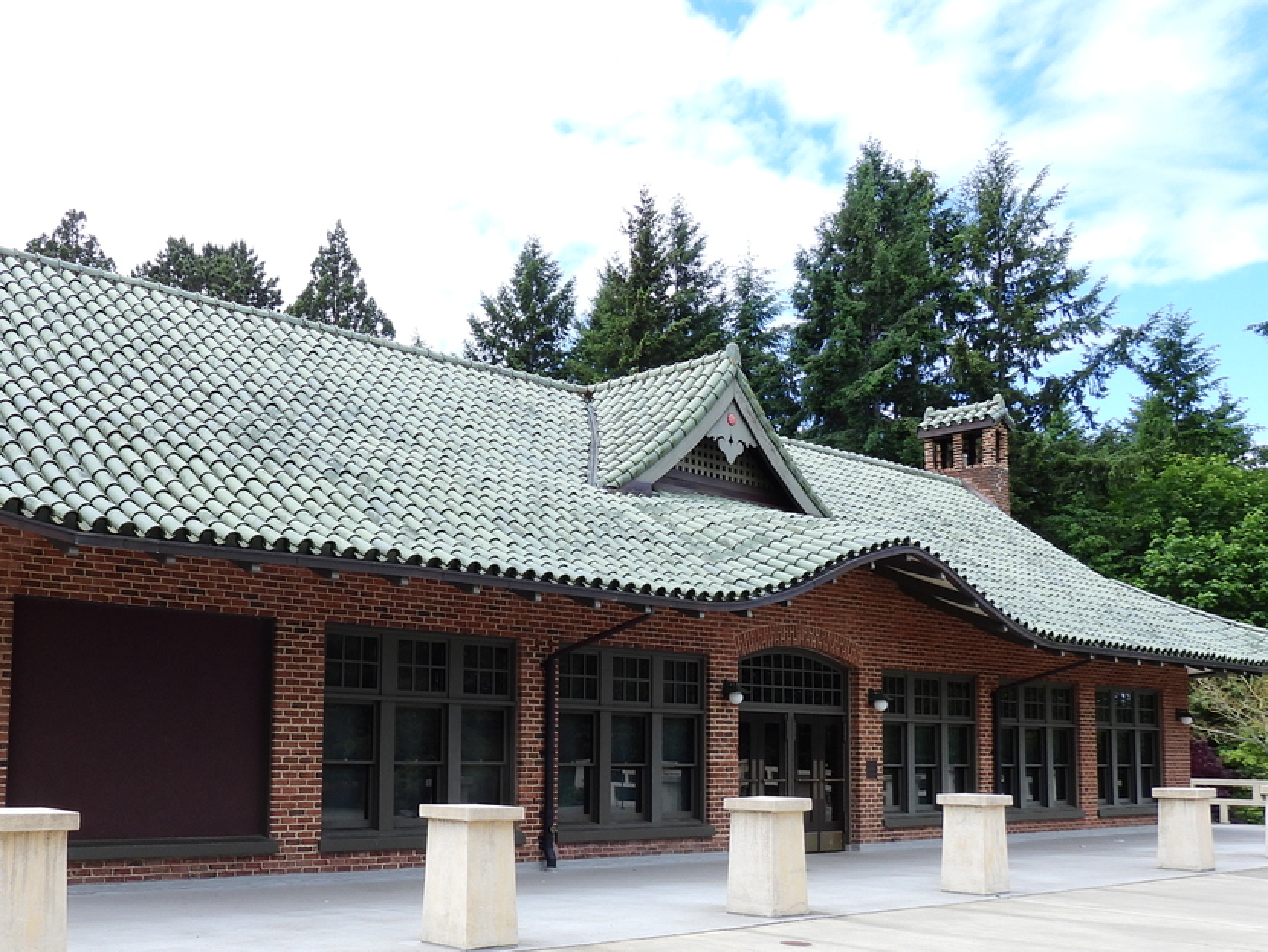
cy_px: 633
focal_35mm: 37
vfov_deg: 38.3
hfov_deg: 49.2
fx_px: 1356
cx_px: 417
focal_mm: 4.3
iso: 100
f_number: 2.8
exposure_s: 1/800
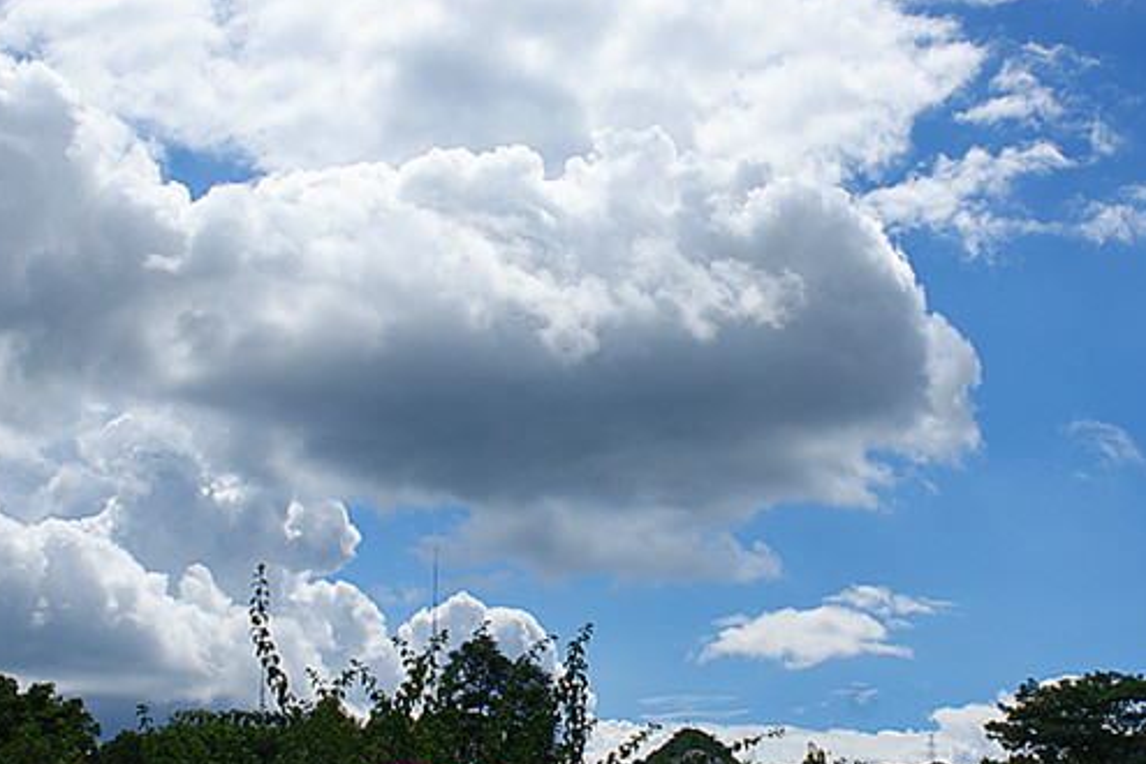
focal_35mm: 83
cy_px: 469
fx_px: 2635
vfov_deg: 16.5
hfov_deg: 24.5
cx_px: 669
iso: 100
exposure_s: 1/500
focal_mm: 35
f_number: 9
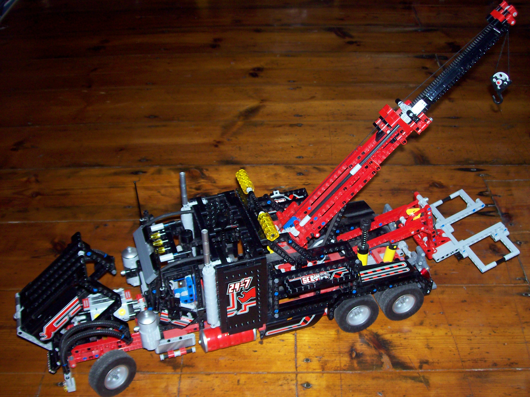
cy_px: 198
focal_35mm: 45
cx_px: 265
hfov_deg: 42.1
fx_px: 689
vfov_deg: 32.2
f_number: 3
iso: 80
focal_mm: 7.6
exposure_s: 1/73.1
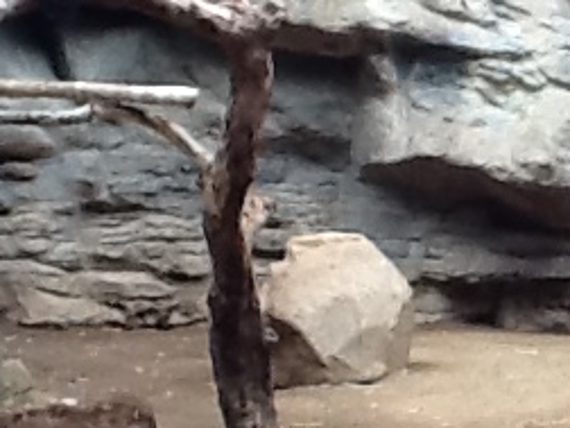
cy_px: 367
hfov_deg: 15.1
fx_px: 2009
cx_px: 823
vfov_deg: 12.1
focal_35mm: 122
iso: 80
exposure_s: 1/30
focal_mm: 2.03
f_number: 2.4
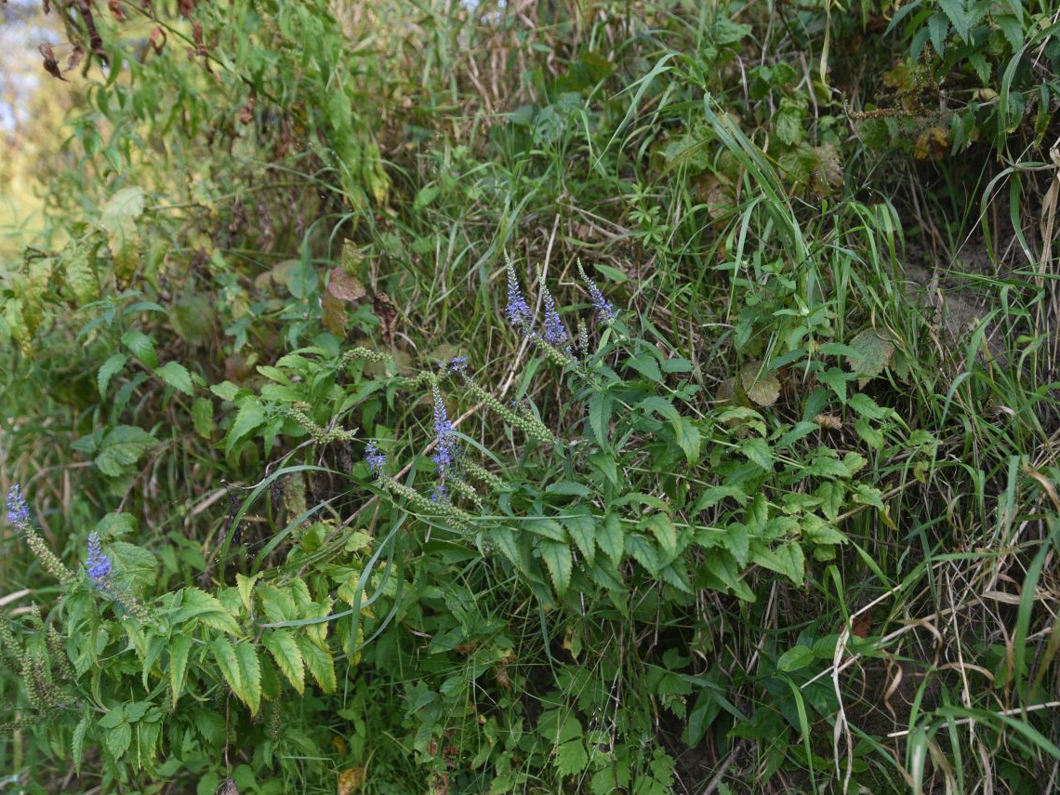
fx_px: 1041
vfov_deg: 41.8
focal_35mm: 34
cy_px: 402
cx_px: 600
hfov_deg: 53.8
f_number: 4.5
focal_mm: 31
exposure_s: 1/125
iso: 100
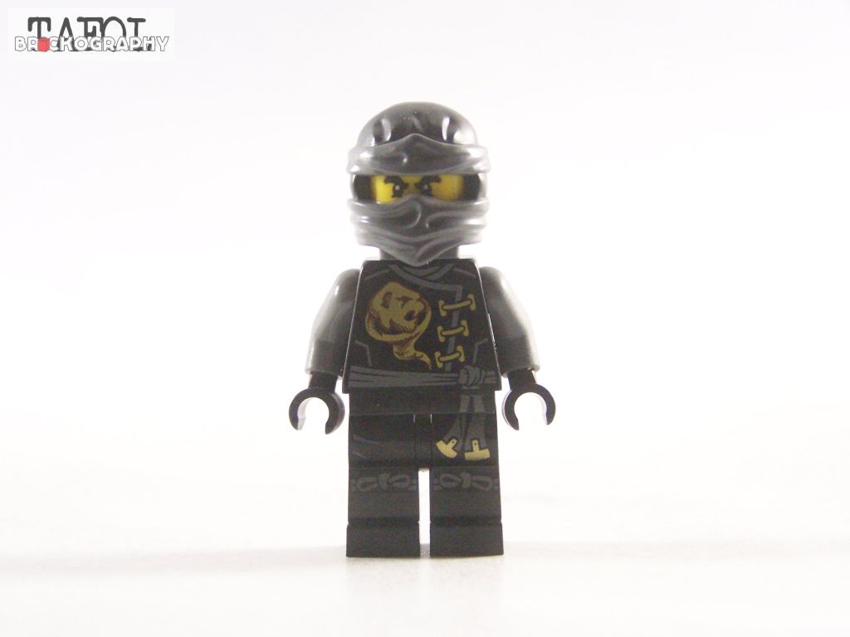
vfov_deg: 18.0
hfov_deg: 23.8
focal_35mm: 82
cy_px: 318
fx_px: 2014
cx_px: 425
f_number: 3.2
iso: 400
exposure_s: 1/60
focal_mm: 13.7
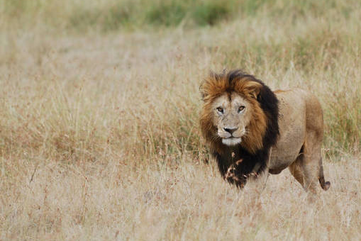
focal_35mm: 825
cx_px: 220
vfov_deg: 1.7
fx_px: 8277
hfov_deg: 2.5
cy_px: 116
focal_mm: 400
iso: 320
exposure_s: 1/400
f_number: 5.6
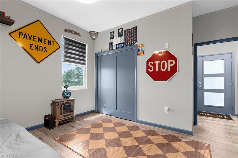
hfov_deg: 96.8
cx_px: 119
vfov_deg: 73.7
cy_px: 79
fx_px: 106
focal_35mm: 16
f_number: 8
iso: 400
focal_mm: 16
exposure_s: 1.3
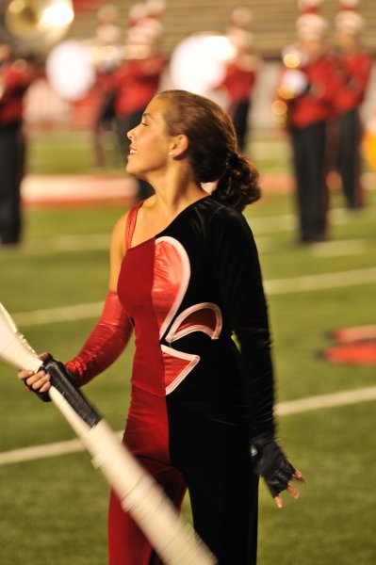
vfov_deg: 9.8
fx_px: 3295
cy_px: 282
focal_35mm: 210
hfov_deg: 6.5
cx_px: 188
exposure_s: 1/60
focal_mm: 140
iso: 280
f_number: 2.8
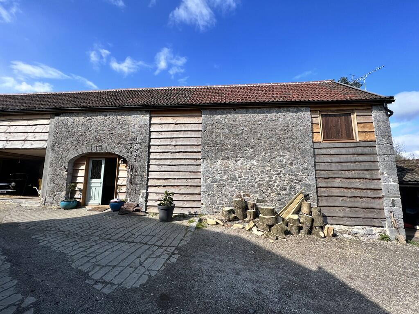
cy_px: 157
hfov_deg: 106.2
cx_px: 210
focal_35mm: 13
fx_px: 157
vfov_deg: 89.9
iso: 32
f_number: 1.8
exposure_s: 1/1206
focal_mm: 1.57
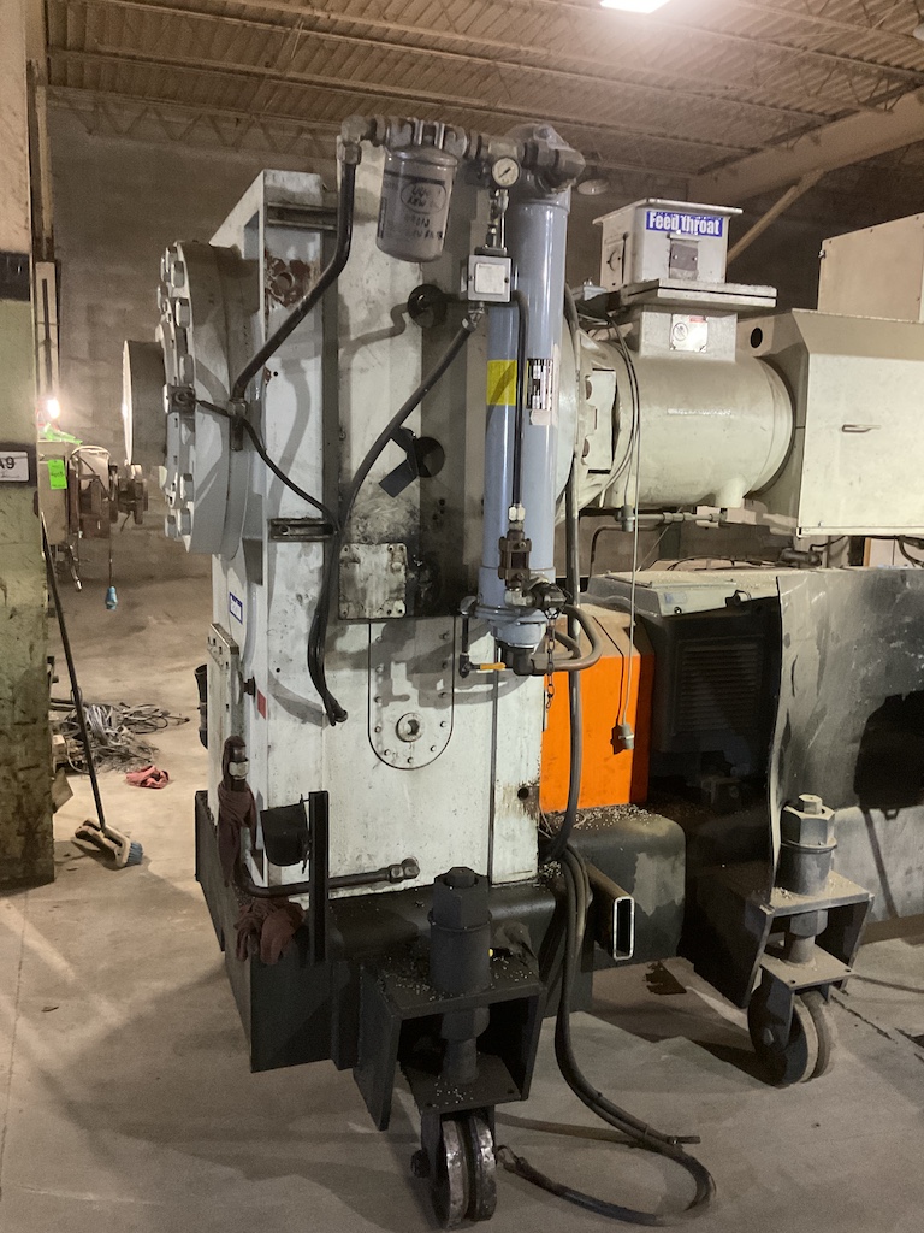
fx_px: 1032
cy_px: 616
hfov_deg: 48.2
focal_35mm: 29
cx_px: 462
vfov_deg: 61.7
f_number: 1.8
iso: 400
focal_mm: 3
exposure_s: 1/30
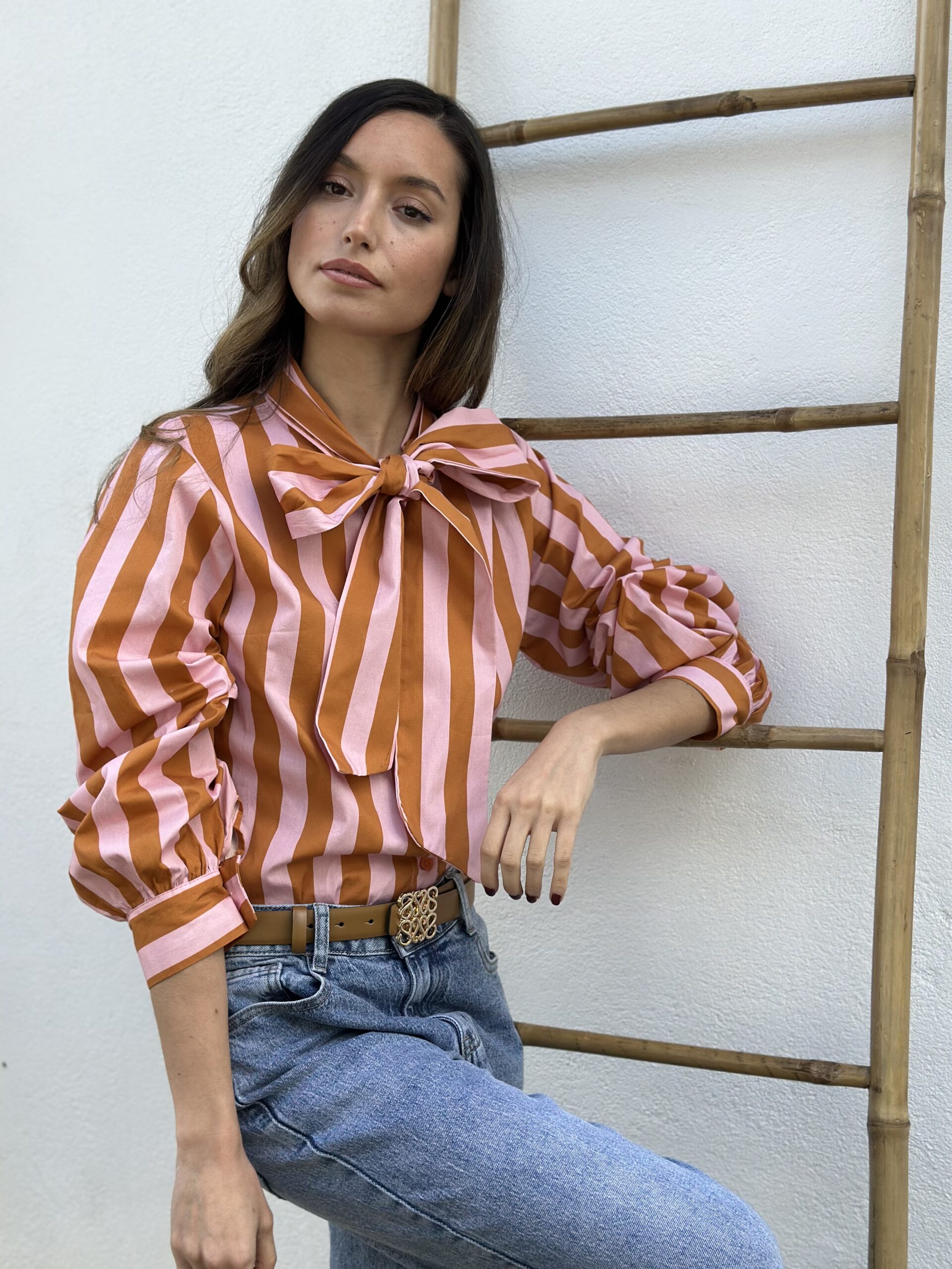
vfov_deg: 39.7
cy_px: 634
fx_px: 1760
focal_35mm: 48
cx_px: 476
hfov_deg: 30.3
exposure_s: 1/541
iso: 80
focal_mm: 6.86
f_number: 1.78
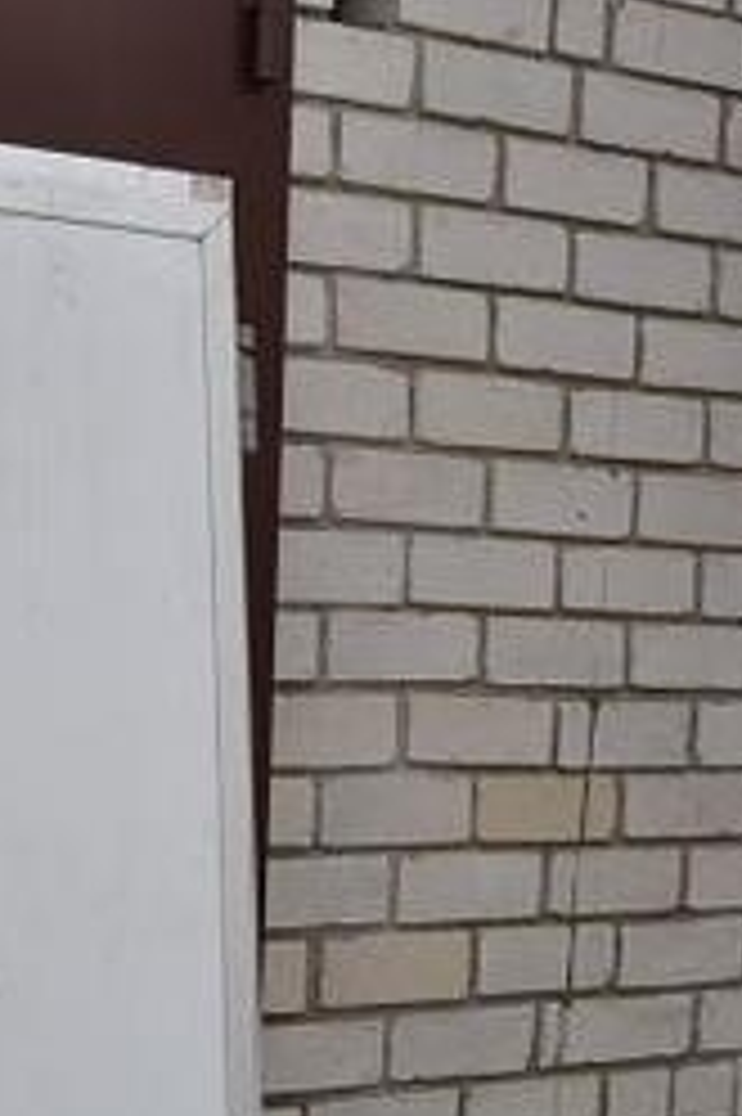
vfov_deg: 26.0
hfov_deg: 17.1
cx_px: -128
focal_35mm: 76
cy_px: 945
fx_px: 2359
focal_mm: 21
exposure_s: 1/125
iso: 200
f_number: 5.6
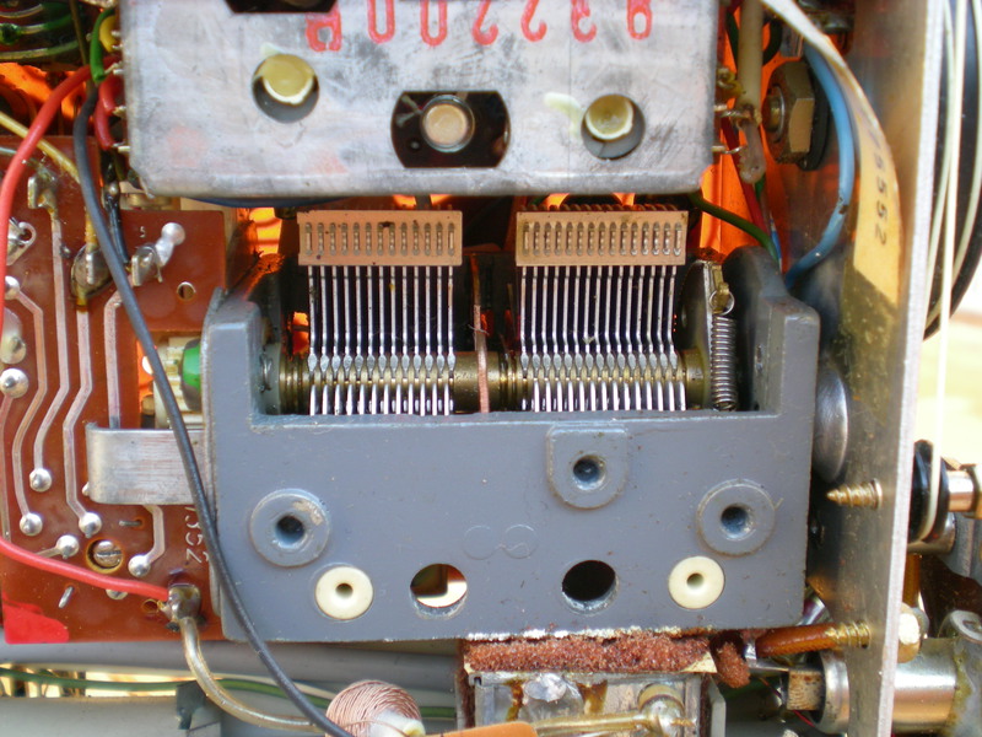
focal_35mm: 44
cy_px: 368
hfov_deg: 42.9
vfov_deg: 32.9
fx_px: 1248
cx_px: 491
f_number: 3.5
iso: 102
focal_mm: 7.4
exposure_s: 1/55.3
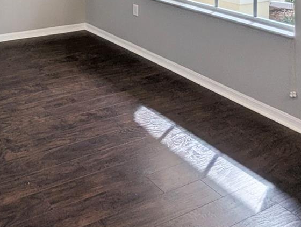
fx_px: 322
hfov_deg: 42.5
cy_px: -80
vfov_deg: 29.6
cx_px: -6
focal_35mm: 37
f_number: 2.2
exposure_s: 1/120
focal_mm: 1.95
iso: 69
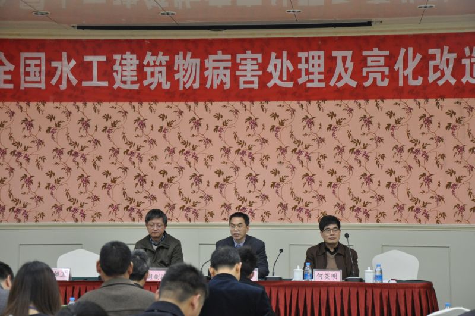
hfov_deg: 23.4
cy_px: 158
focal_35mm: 87
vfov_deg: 15.7
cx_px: 238
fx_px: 1146
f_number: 5
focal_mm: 58
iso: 1100
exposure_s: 1/30
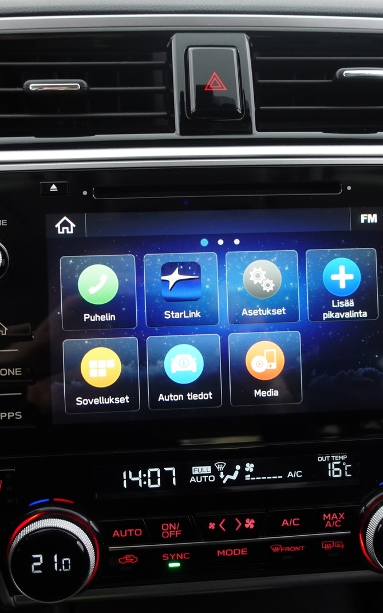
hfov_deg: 34.4
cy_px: 306
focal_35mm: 37
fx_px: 618
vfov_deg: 52.8
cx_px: 212
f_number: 1.8
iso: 640
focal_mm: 9.4
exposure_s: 1/30
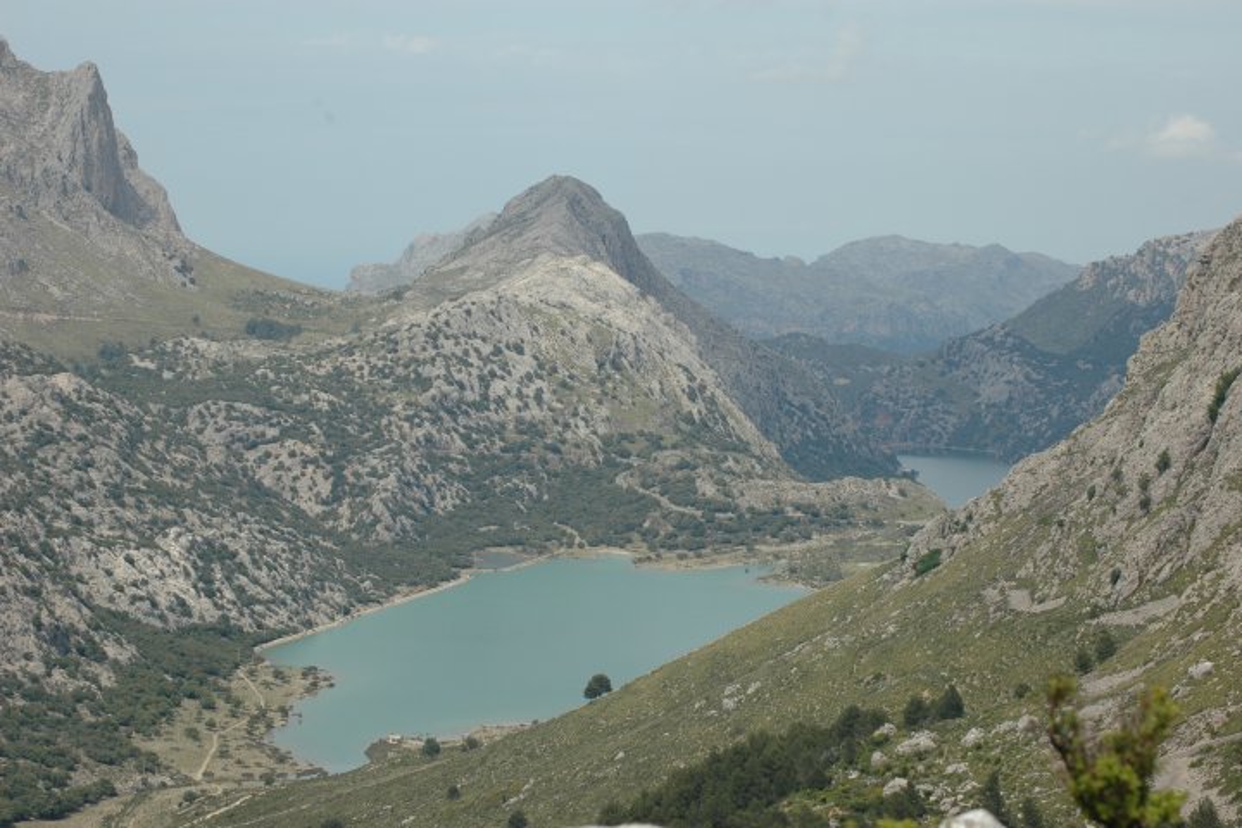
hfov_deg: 19.5
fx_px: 3622
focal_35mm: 105
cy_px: 414
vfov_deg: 13.0
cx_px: 621
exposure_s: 1/400
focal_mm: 70
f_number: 10
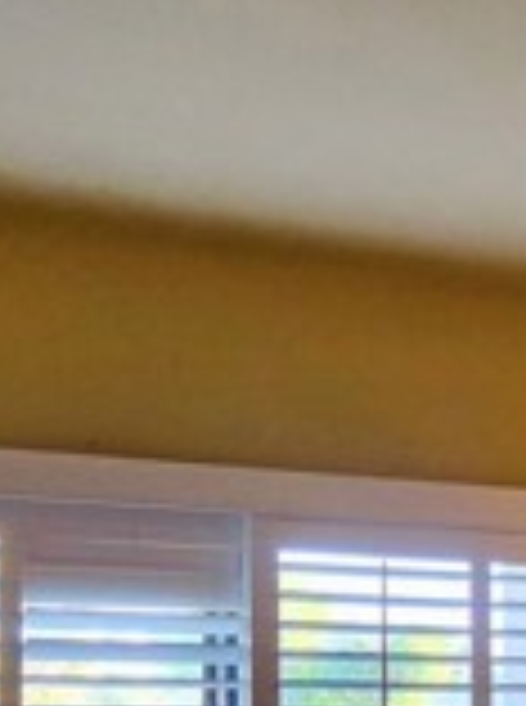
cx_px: 805
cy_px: 697
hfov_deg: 14.5
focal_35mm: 94
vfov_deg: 20.3
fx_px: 1912
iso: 400
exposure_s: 1/120
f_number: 1.8
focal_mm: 5.4
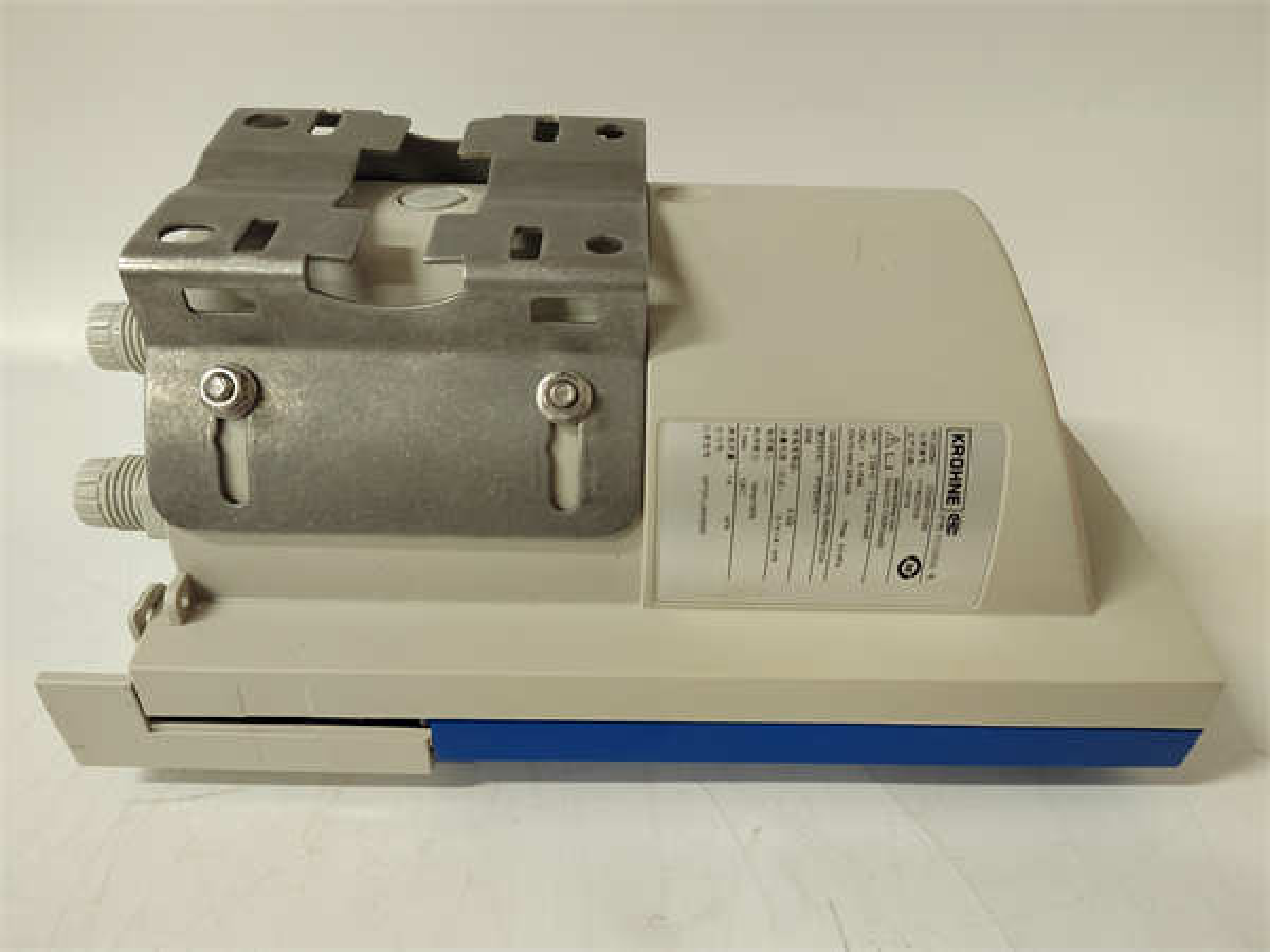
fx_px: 844
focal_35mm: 23
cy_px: 476
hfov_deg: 73.9
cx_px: 635
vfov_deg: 58.9
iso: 2638
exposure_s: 1/100
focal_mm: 5.52
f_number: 1.9
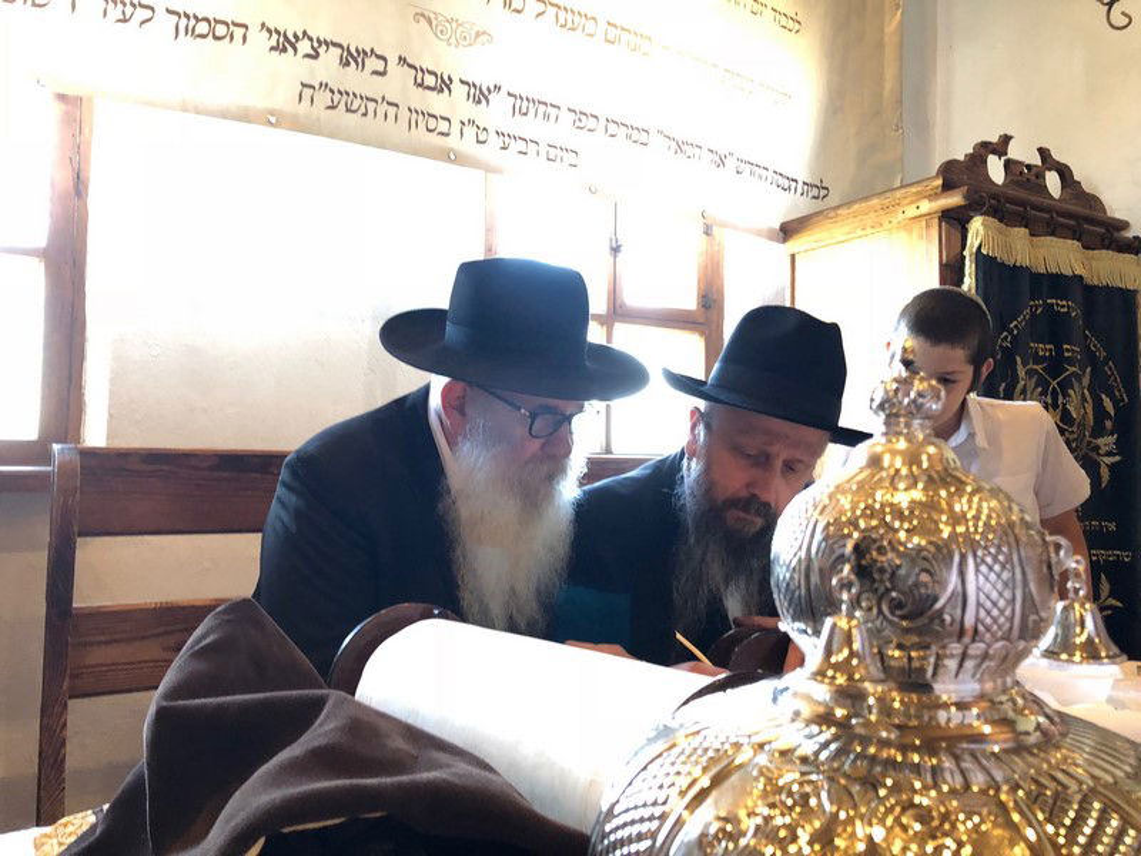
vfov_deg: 49.7
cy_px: 428
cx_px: 570
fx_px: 923
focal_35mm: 28
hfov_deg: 63.4
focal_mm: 4
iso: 100
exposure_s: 1/10
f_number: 1.8
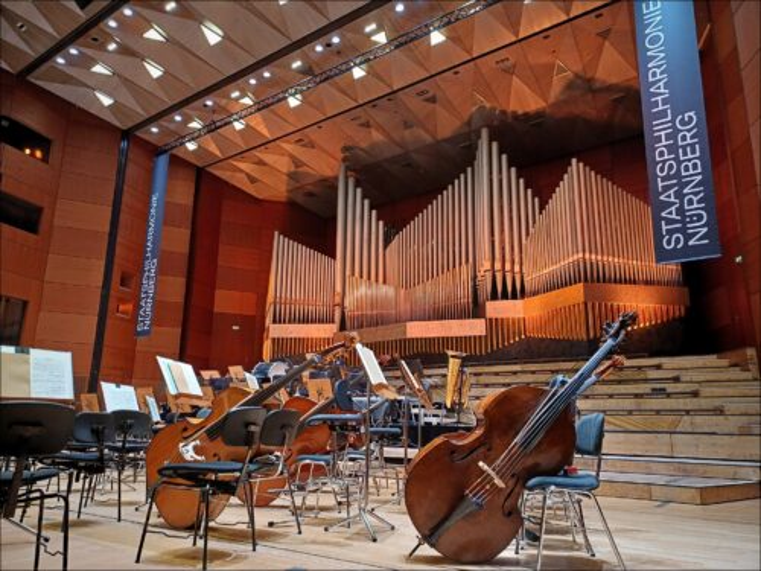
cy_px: 286
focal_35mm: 25
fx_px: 550
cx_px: 380
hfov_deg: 69.4
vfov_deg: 54.9
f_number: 1.8
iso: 320
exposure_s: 1/50
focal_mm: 4.65
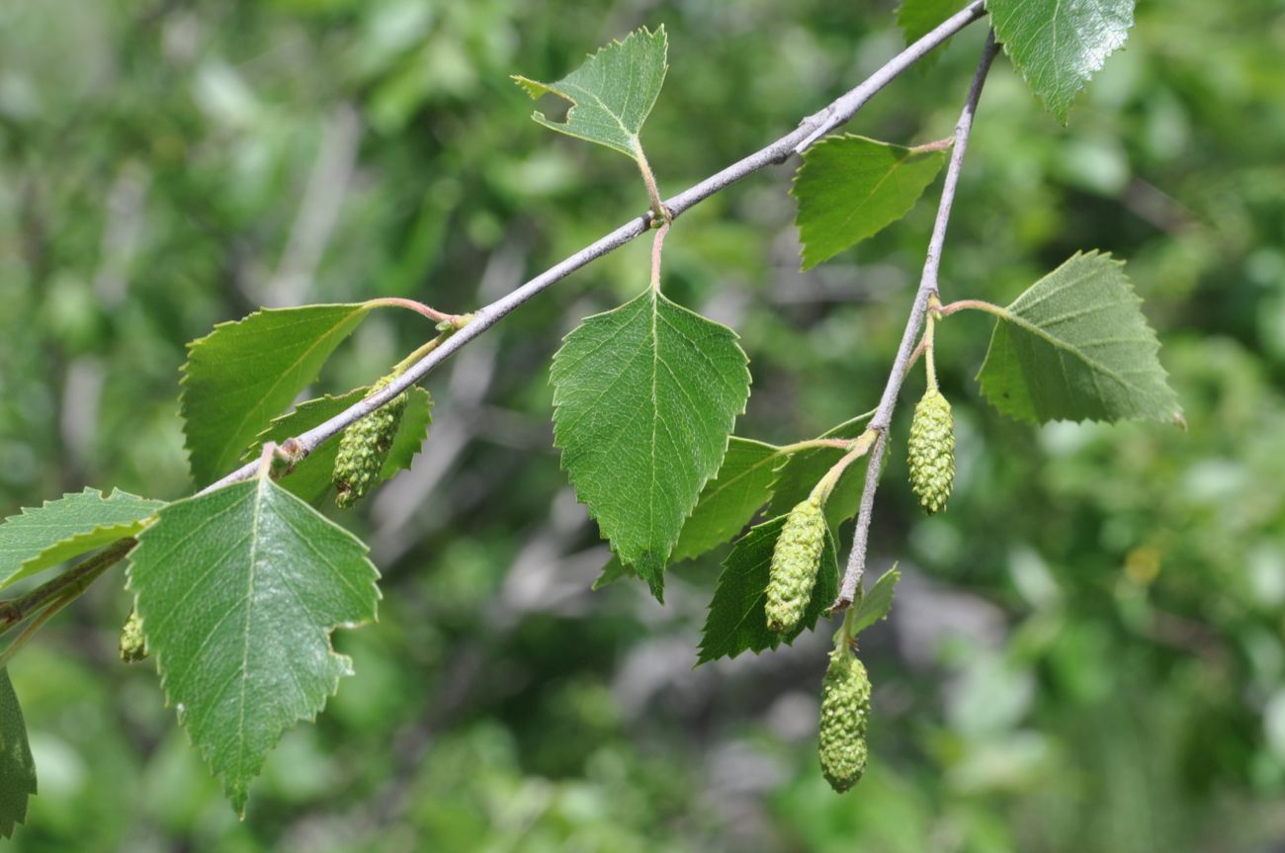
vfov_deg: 12.1
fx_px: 4010
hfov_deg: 18.2
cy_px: 426
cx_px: 642
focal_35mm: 112
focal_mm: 75
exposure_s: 1/125
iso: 200
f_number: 11
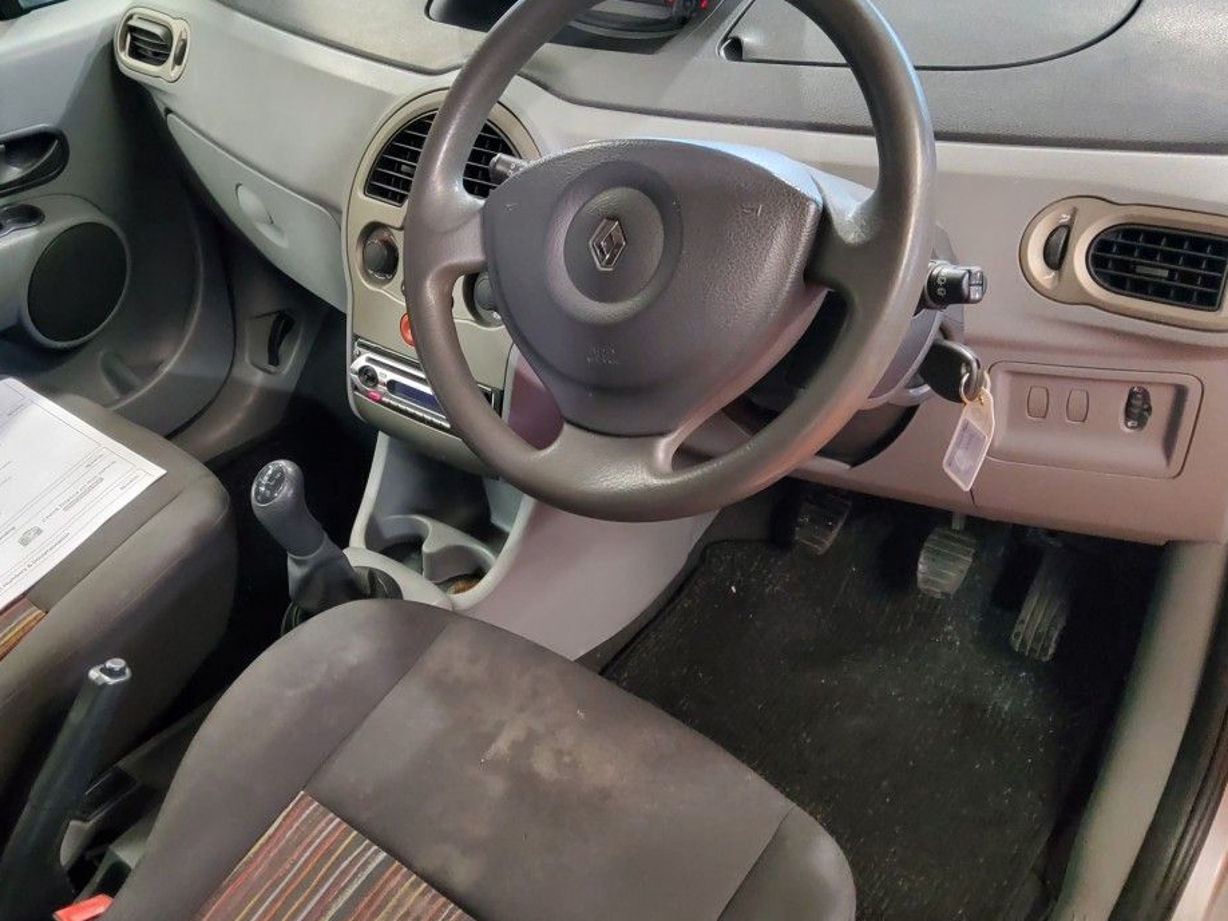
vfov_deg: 41.7
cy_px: 420
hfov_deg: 53.7
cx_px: 511
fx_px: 1206
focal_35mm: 34
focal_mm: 3.08
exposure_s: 1/50
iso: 1000
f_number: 2
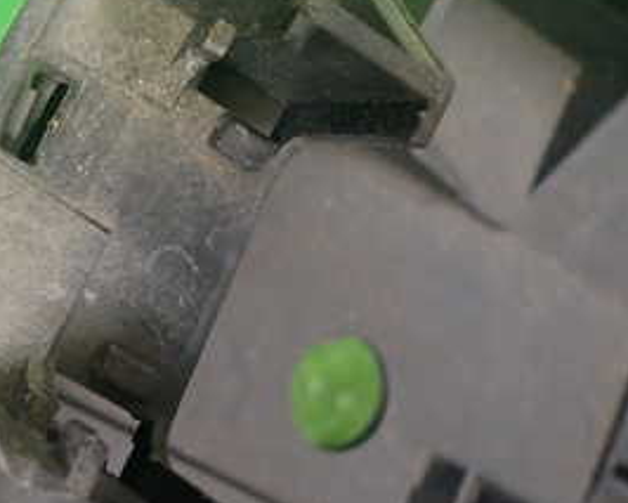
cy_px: 64
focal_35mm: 55
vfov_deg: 26.8
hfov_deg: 32.4
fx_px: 1023
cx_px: 57
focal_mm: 4.5
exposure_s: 1/50
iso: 200
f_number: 2
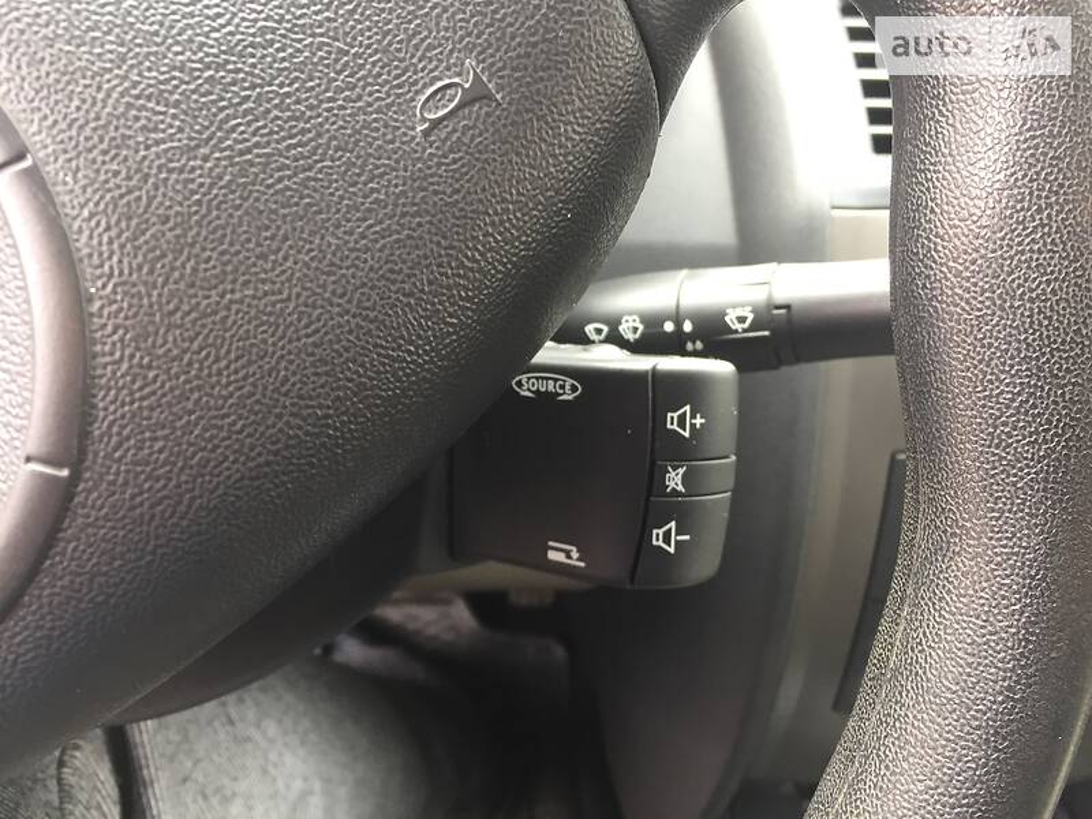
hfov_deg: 61.7
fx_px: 915
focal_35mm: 29
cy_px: 410
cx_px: 546
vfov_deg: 48.2
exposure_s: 1/33
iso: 40
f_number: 2.2
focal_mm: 4.2
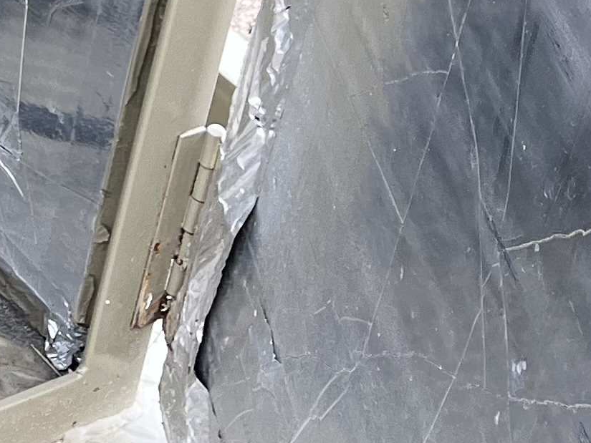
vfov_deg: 10.6
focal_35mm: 127
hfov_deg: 12.7
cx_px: -729
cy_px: -472
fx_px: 2169
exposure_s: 1/232
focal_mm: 5.1
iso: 40
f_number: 1.6
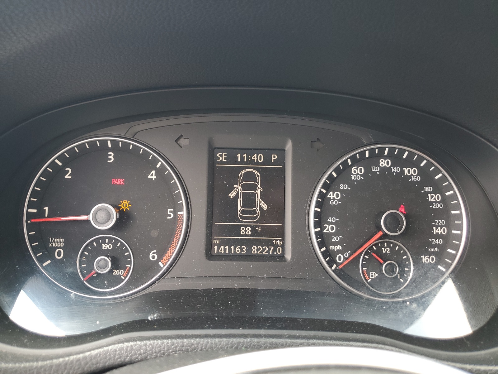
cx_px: 249
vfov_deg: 53.1
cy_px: 187
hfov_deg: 67.3
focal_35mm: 26
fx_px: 374
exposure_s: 1/60.2
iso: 54
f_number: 1.5
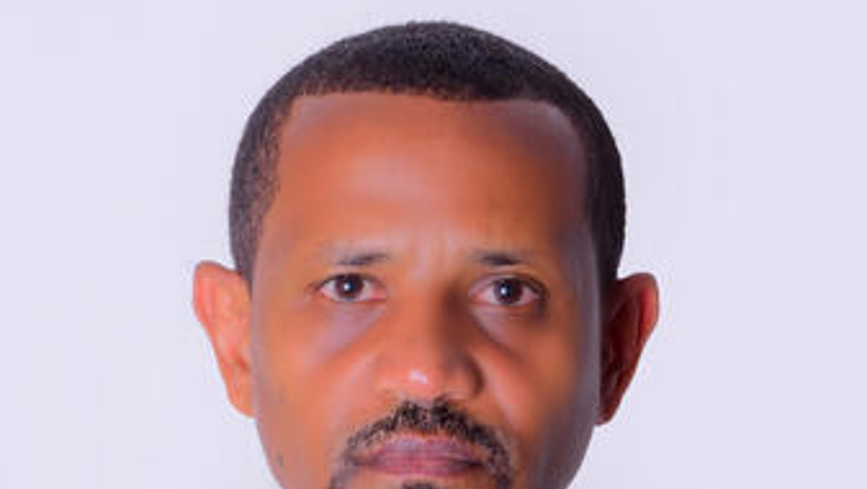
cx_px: 432
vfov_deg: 10.5
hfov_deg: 18.8
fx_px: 2622
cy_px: 566
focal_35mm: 114
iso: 250
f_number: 10
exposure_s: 1/125
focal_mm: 48
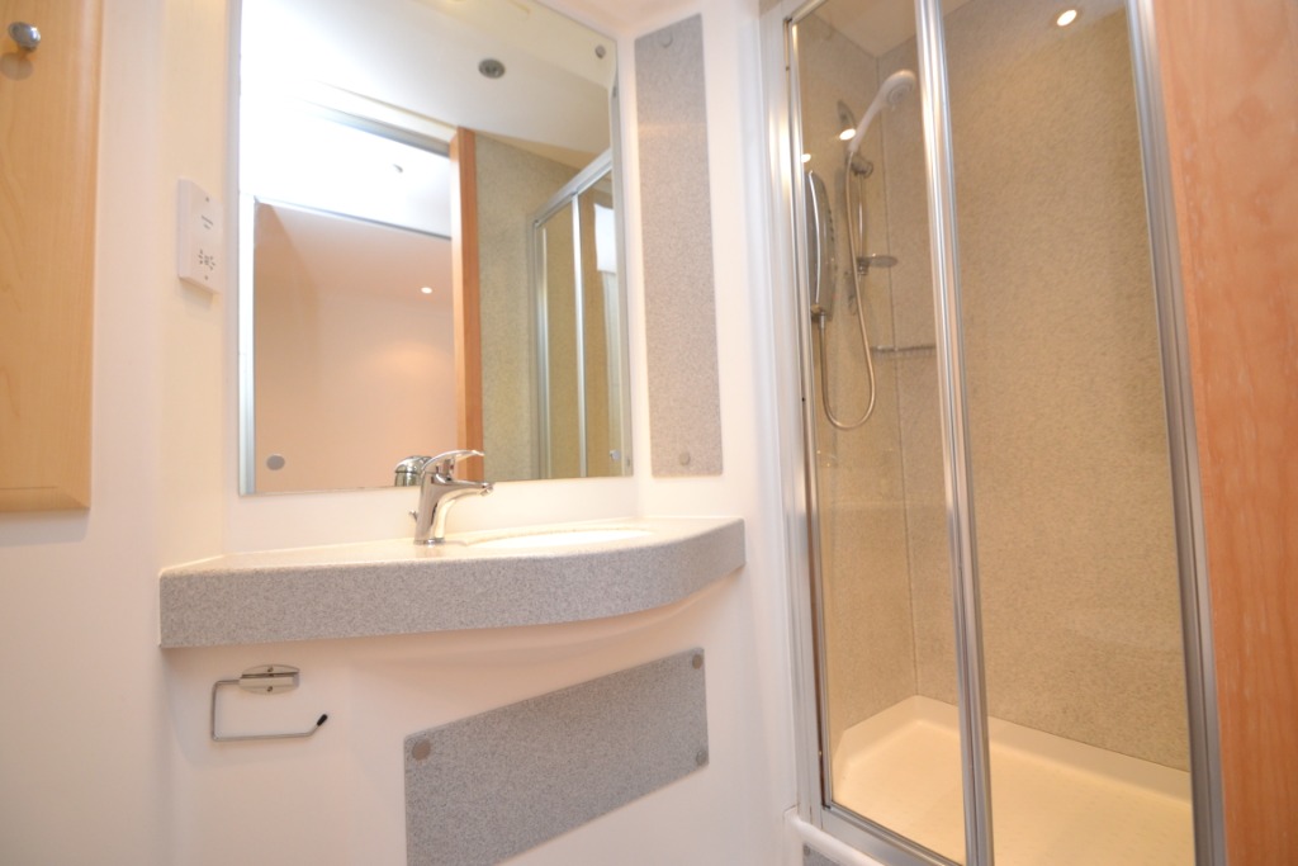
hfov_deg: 100.4
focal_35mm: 15
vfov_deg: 77.3
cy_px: 433
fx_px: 541
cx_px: 649
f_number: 3.5
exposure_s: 1/60
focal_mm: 10
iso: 1000
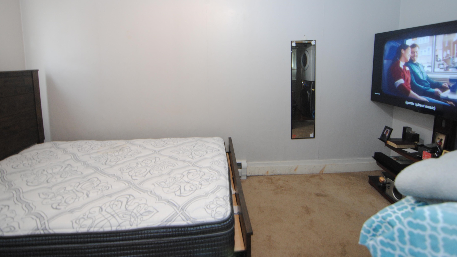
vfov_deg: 58.7
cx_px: 229
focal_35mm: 19
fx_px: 225
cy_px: 95
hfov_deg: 90.9
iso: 400
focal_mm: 11
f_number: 2.8
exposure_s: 1/20
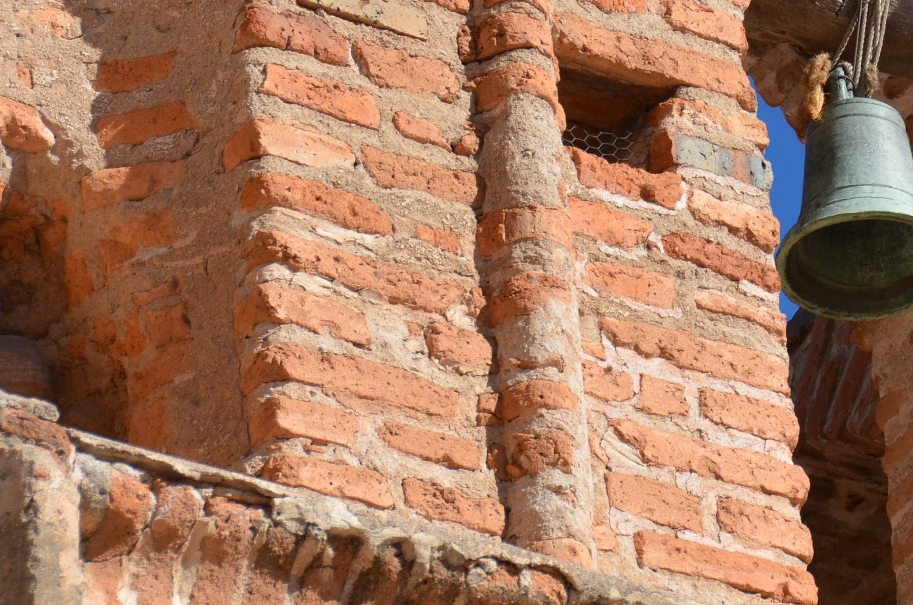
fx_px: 7416
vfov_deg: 4.7
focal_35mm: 293
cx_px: 1064
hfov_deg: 7.0
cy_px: -57
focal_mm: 80
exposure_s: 1/320
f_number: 9
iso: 100
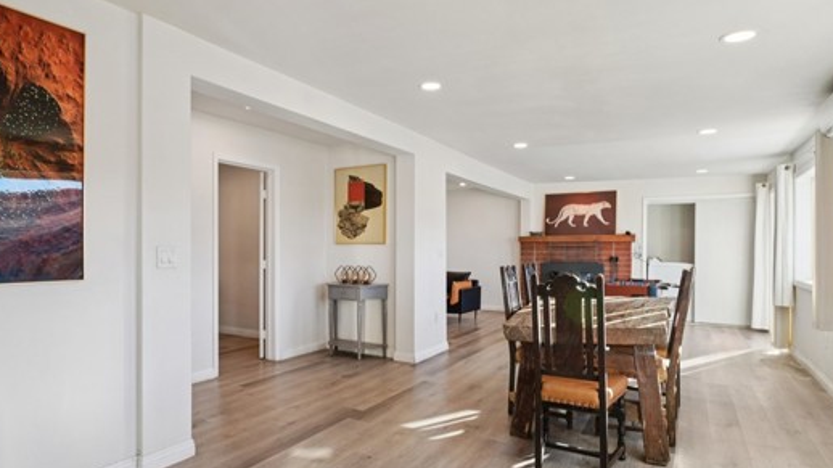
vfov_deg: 51.4
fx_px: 486
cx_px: 362
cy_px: 249
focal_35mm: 22
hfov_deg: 80.8
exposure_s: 1/30
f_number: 8
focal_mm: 17
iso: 320
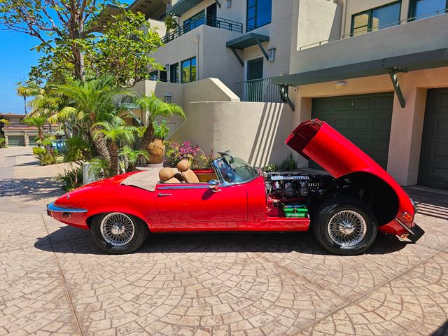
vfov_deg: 58.9
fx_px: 298
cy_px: 168
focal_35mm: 23
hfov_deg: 73.9
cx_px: 224
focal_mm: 6.3
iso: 32
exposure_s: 1/2000
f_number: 1.7
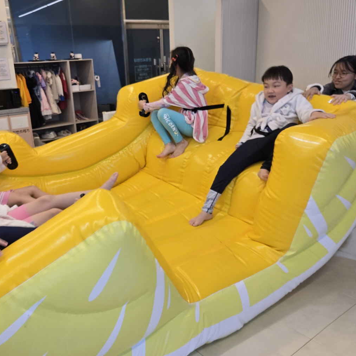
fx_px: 372
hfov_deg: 50.7
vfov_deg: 51.1
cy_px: 165
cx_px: 141
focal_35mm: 32
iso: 50
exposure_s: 1/120
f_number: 1.8
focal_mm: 5.4
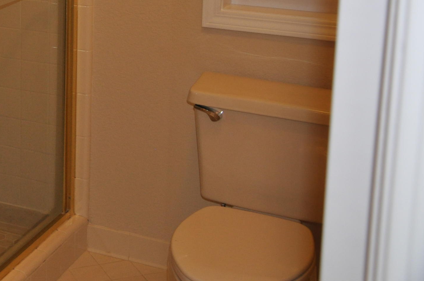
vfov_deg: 17.6
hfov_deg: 25.6
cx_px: -8
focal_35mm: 75
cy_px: -10
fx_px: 882
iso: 800
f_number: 3.8
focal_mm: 24
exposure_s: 1/60
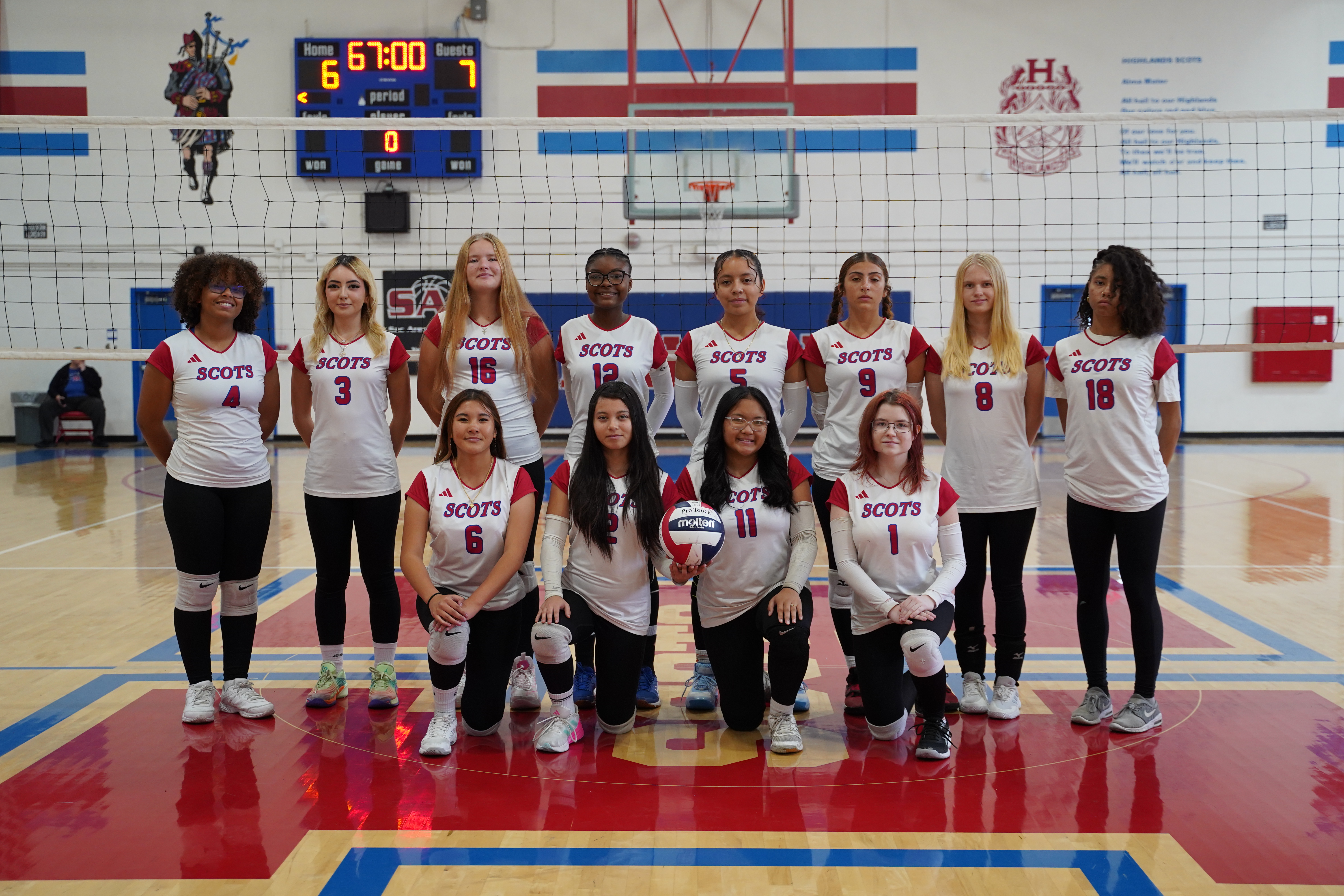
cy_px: 448
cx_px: 672
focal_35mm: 44
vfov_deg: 30.5
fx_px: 1643
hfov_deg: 44.5
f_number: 2.8
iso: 1600
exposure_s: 1/320
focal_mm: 44
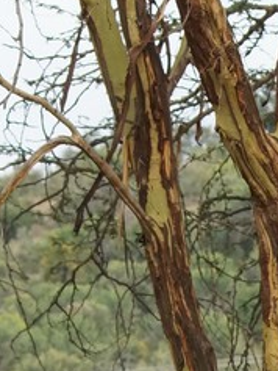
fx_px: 5478
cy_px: 858
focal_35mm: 512
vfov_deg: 3.8
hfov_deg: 2.9
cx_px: 611
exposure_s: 1/400
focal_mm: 70
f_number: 7.1
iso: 800
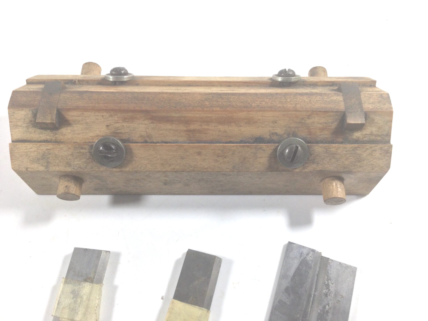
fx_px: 383
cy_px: 160
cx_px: 214
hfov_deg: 58.4
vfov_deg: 45.4
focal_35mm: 31
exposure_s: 1/50
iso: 25
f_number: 2.4
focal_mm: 3.3
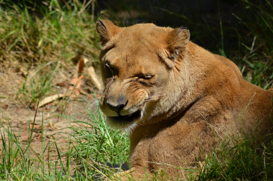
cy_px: 90
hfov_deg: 5.7
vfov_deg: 3.8
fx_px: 2725
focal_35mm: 360
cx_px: 136
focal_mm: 240
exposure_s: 1/2000
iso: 400
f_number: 5.6
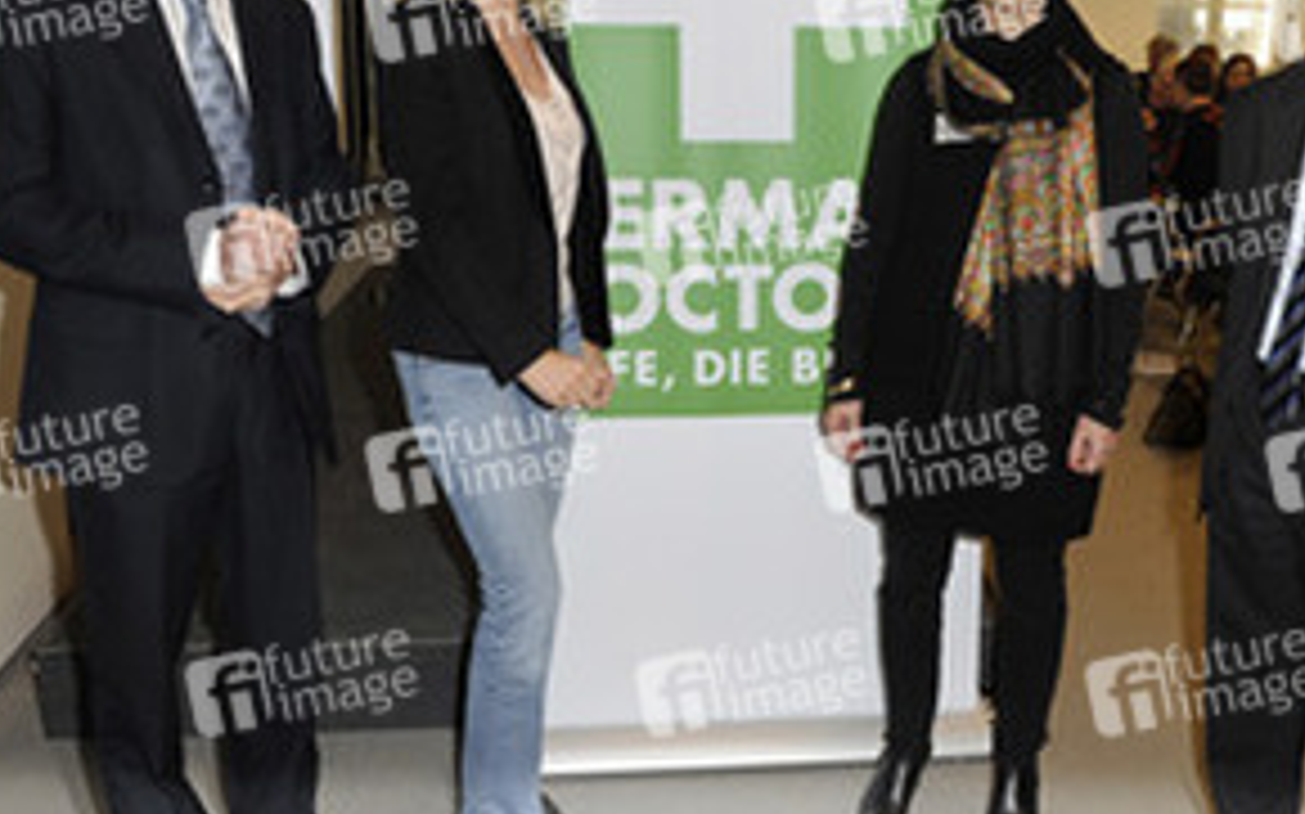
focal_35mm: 38
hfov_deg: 51.1
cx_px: 810
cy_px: 346
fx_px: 1351
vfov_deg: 33.5
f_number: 5
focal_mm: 24
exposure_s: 1/125
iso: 800
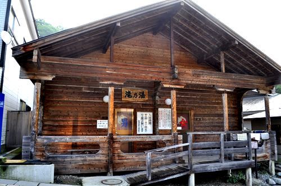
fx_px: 210
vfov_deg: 47.8
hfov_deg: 67.4
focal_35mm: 27
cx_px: 140
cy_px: 93
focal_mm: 18
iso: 400
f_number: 5.6
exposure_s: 1/125
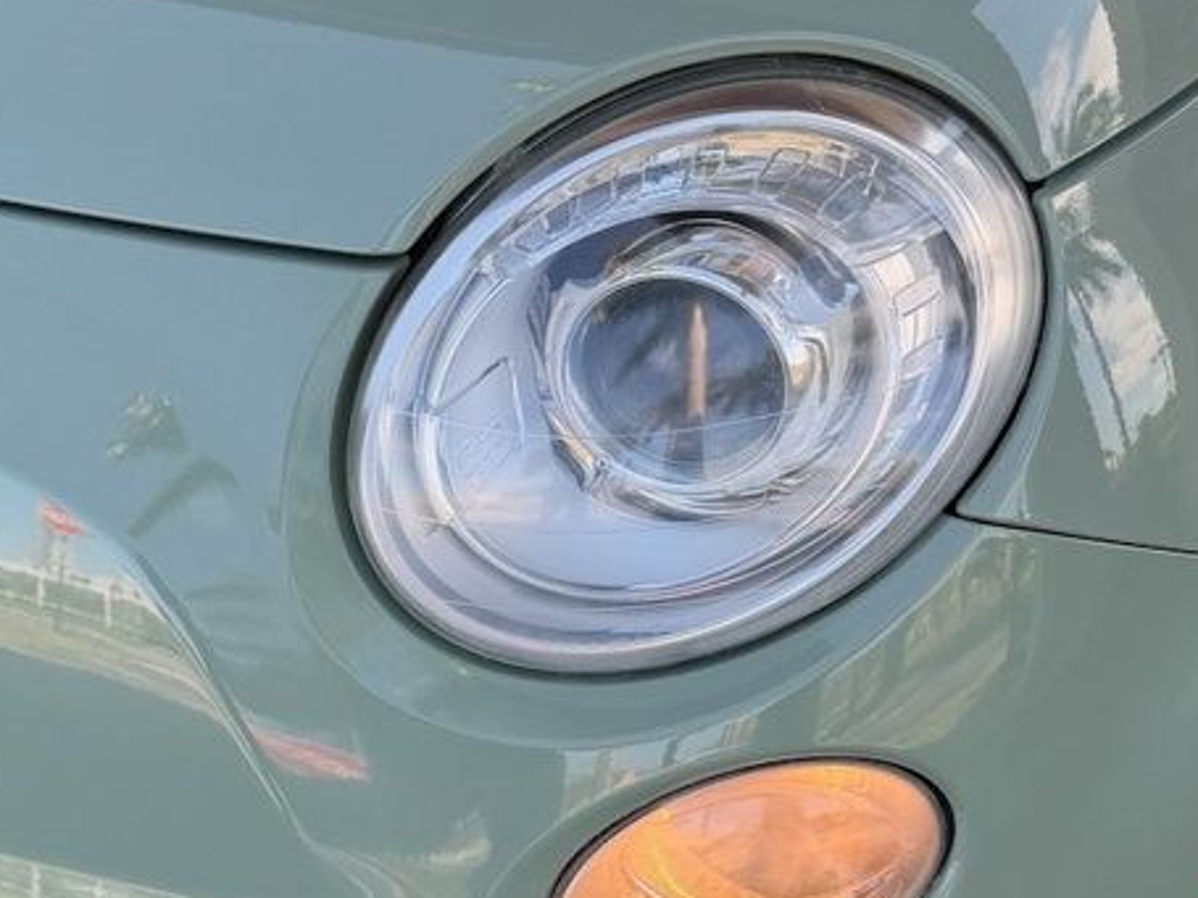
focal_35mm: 54
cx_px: 213
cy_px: 661
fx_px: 1868
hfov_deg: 34.3
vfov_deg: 26.7
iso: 80
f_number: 1.78
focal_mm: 6.76
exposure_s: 1/617
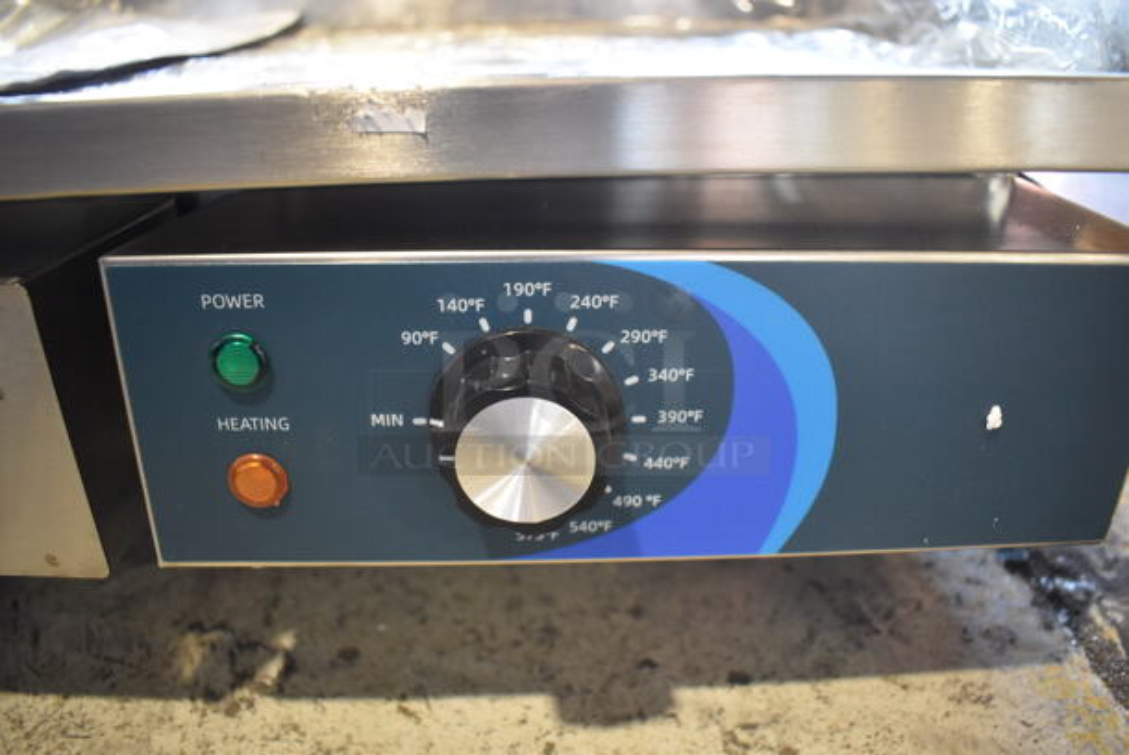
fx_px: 848
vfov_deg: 48.0
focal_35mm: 27
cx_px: 564
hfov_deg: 67.3
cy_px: 378
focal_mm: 18
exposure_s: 1/60
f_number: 4
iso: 1800
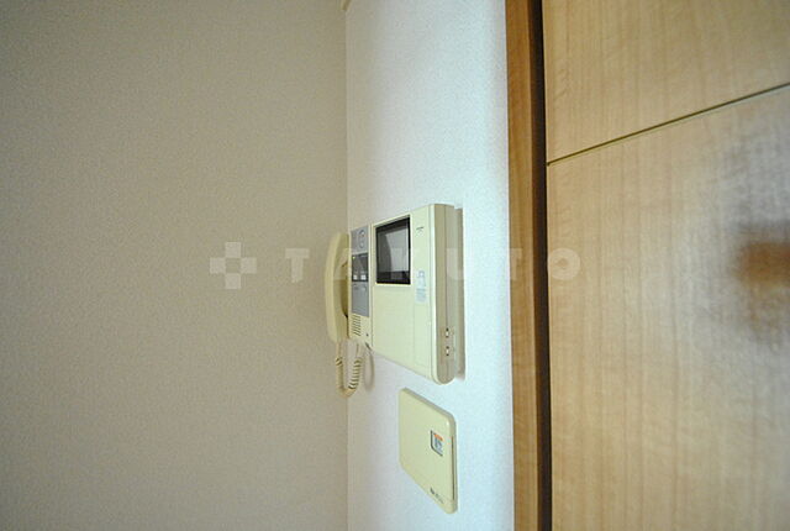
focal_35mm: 12
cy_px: 266
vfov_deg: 90.3
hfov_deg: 112.5
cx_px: 395
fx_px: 264
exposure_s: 1/8
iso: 1600
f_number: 4.5
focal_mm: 8
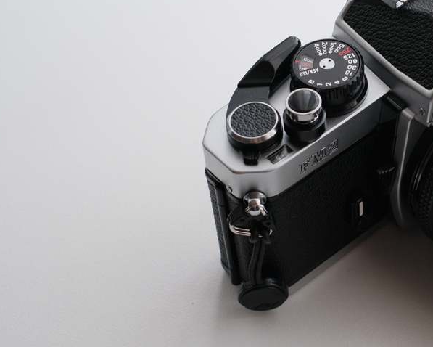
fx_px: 1282
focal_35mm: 100
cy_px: 109
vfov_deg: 15.4
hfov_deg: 18.7
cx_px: 425
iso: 640
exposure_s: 1/10
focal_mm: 35
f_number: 5.6
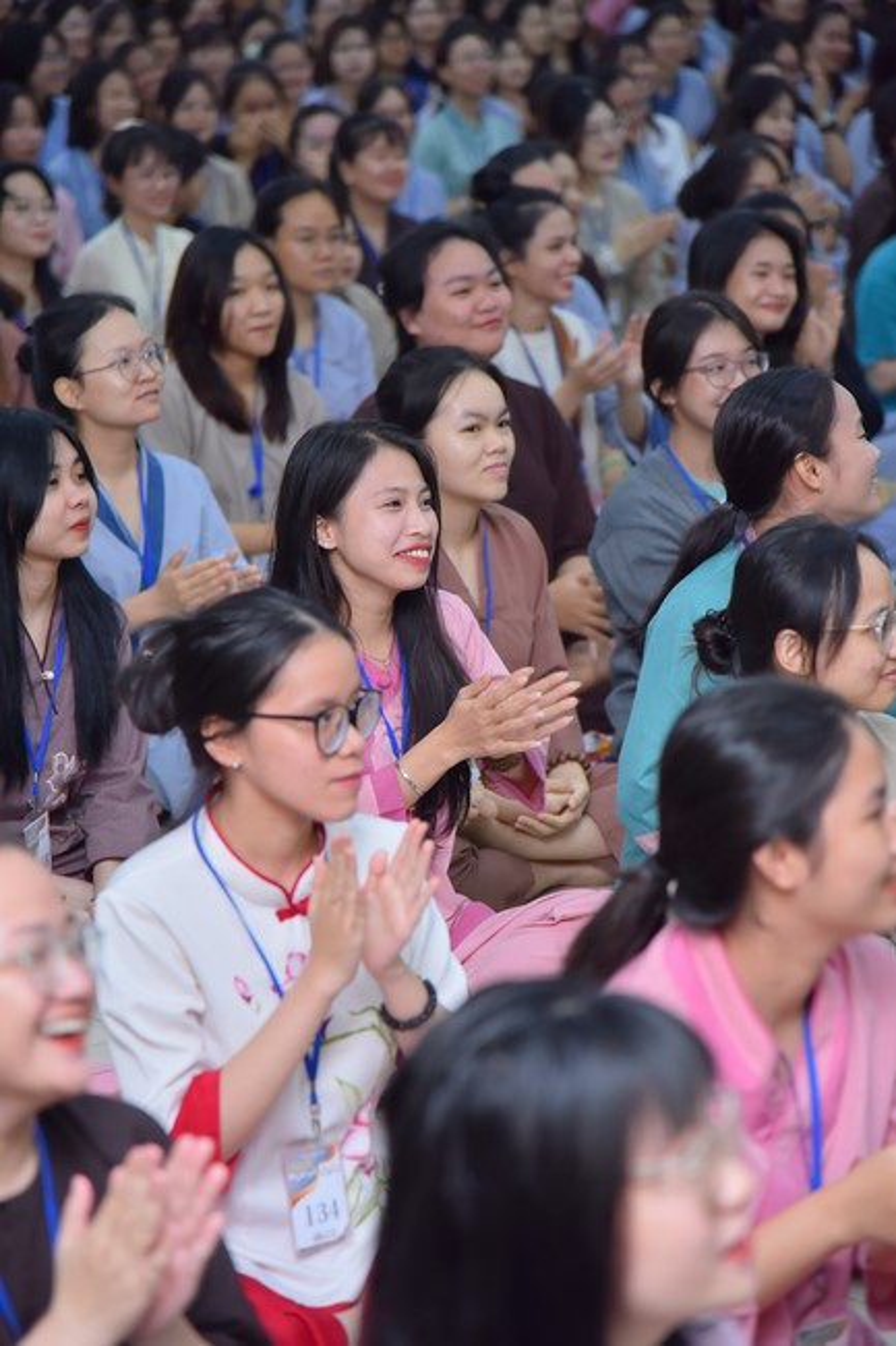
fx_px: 4482
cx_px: 448
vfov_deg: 17.1
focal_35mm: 120
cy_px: 673
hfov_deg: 11.4
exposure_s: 1/160
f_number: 4
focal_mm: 120
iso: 1000
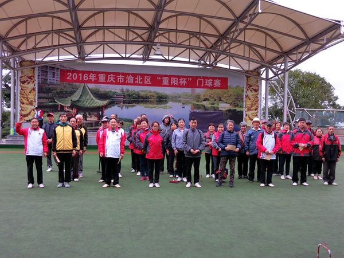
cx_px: 172
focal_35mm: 39
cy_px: 129
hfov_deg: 47.9
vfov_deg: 36.8
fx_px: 388
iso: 160
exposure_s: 1/125
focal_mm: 8.3
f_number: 3.4
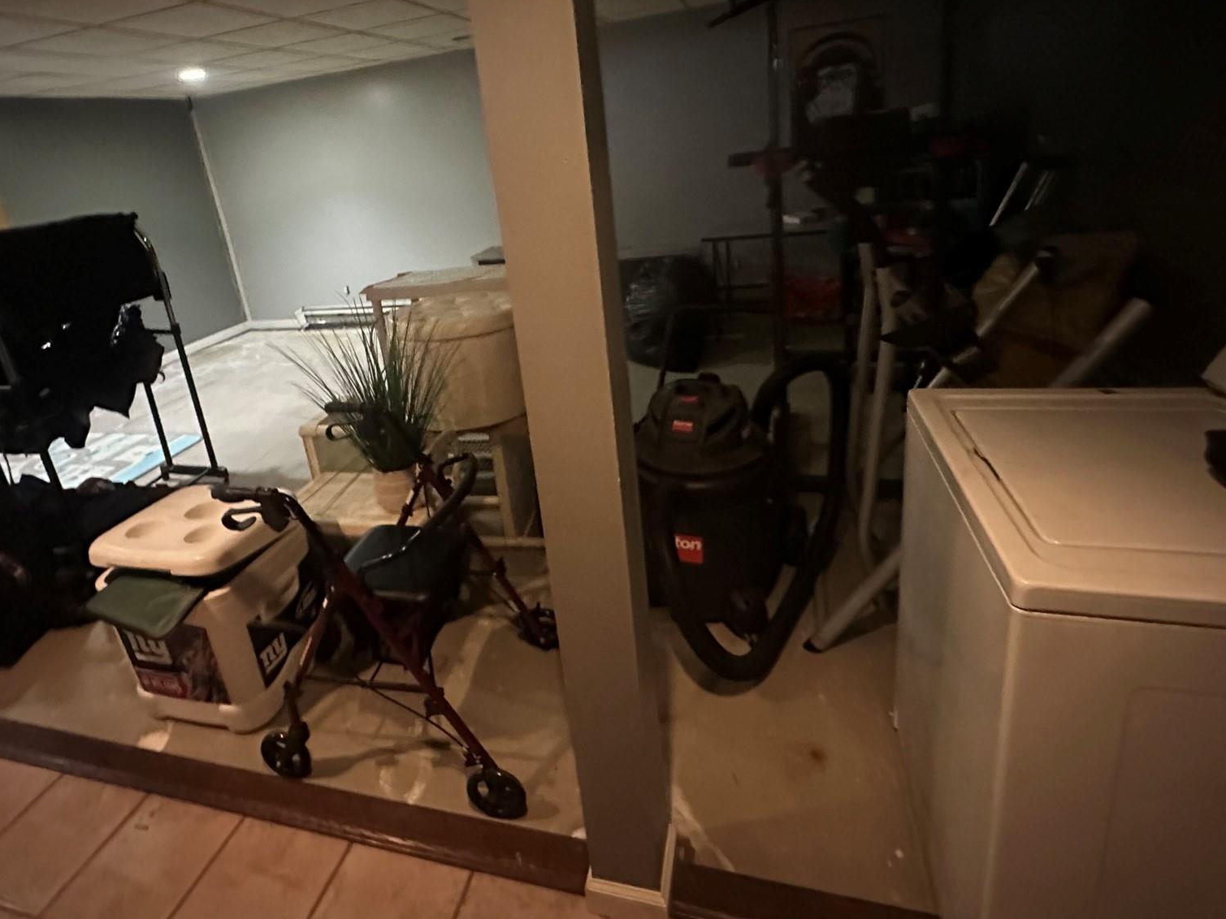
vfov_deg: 67.8
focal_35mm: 19
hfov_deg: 84.4
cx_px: 548
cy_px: 354
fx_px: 673
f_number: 2.2
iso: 1600
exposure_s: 1/30
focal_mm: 2.22
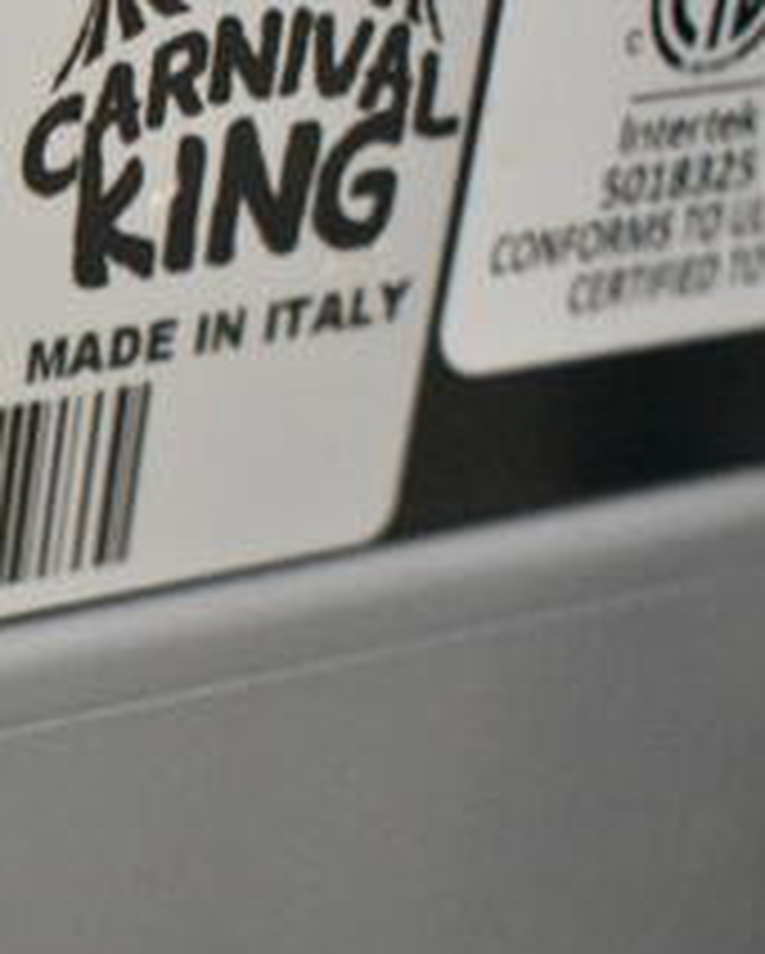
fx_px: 3316
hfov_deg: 12.2
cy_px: 558
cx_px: -576
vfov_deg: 16.4
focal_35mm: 117
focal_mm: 29
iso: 7200
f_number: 4.2
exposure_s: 1/50
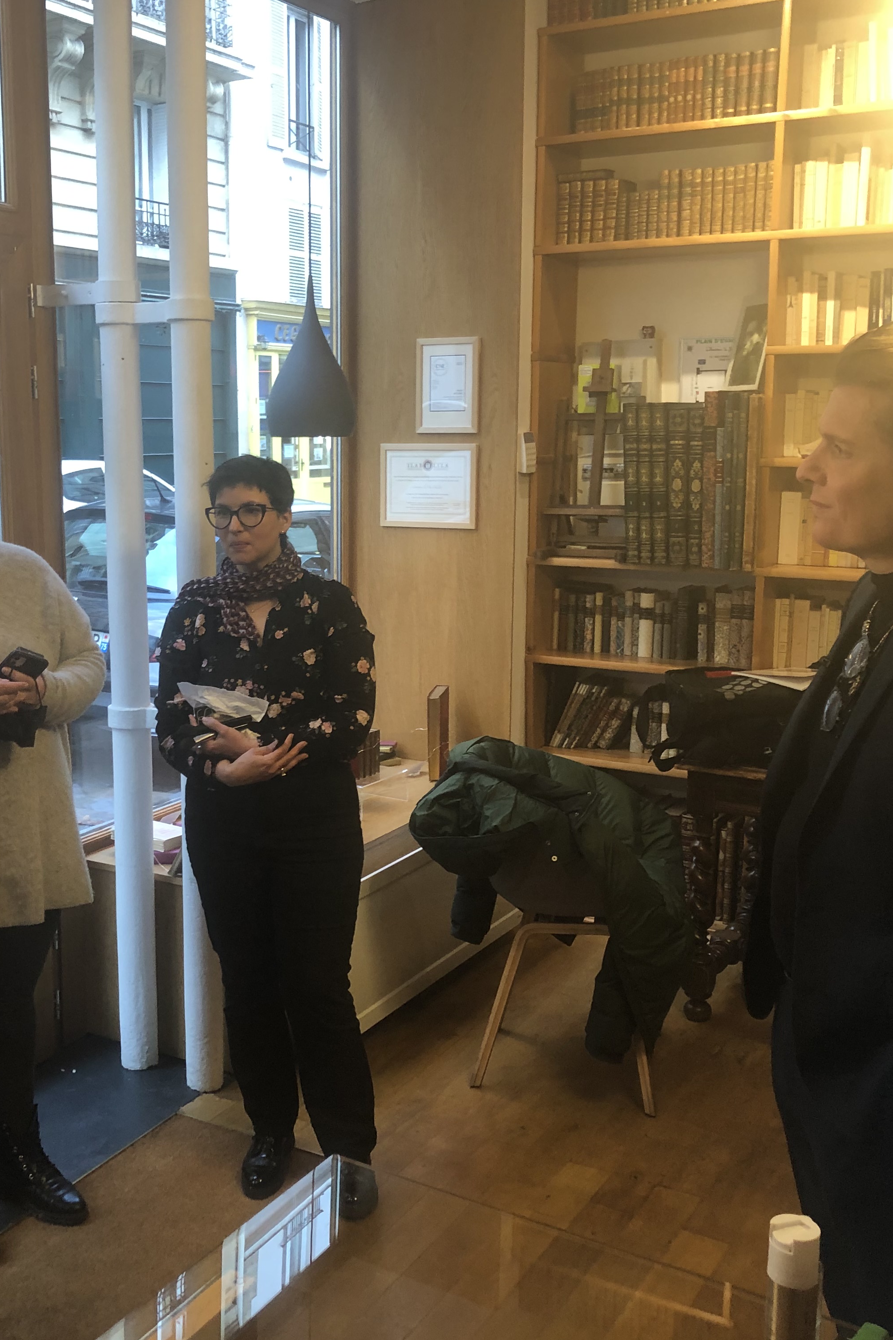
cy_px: 671
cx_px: 316
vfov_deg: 49.6
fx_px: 1451
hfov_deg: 34.0
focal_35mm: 39
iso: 40
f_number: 1.8
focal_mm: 4
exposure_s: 1/17
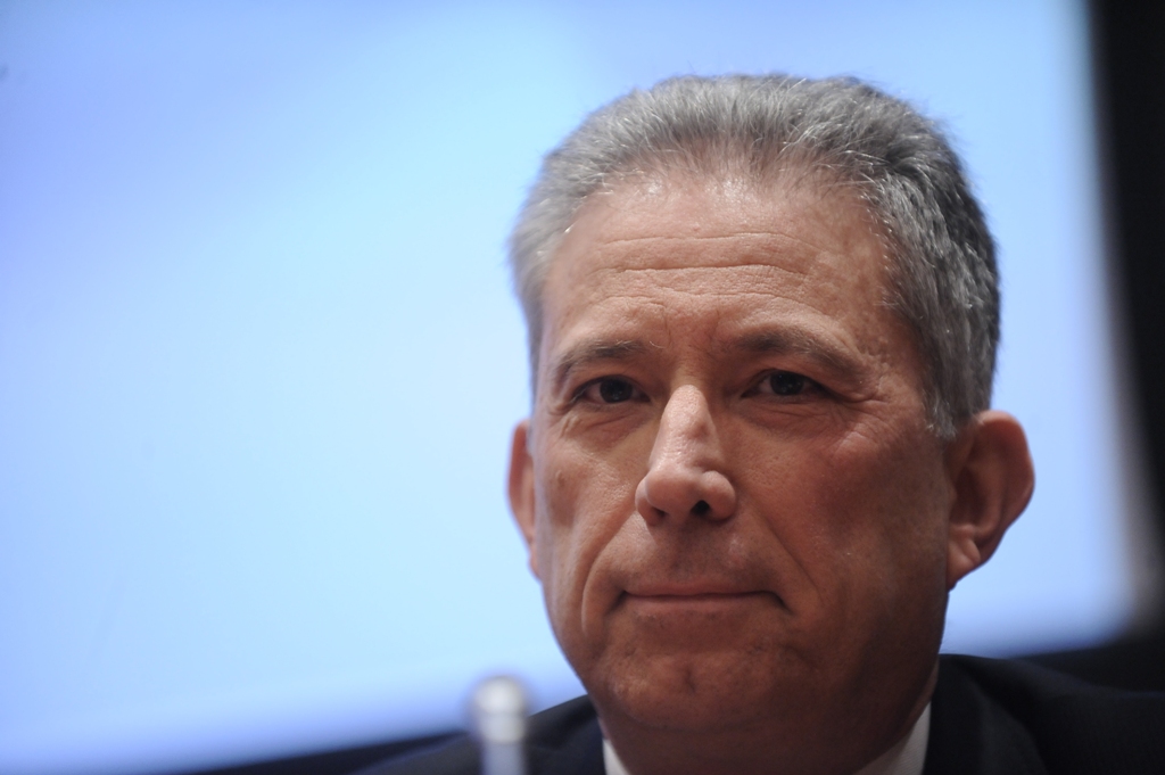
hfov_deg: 10.3
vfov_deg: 6.9
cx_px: 582
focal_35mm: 200
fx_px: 6467
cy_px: 388
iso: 3200
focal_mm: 200
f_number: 2.8
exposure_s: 1/160
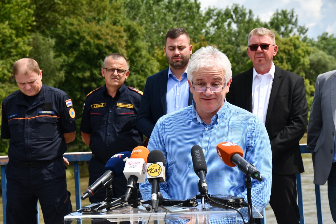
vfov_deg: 13.0
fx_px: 980
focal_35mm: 105
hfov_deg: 19.5
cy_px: 112
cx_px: 168
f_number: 7.1
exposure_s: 1/500
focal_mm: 70
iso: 200
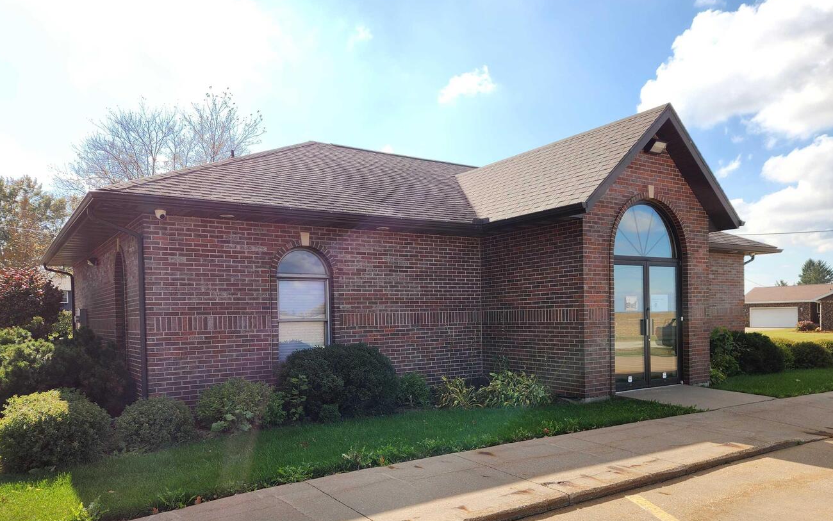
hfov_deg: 68.4
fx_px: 613
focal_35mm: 27
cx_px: 425
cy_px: 326
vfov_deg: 45.6
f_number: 1.8
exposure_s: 1/1173
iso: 20
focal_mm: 5.4
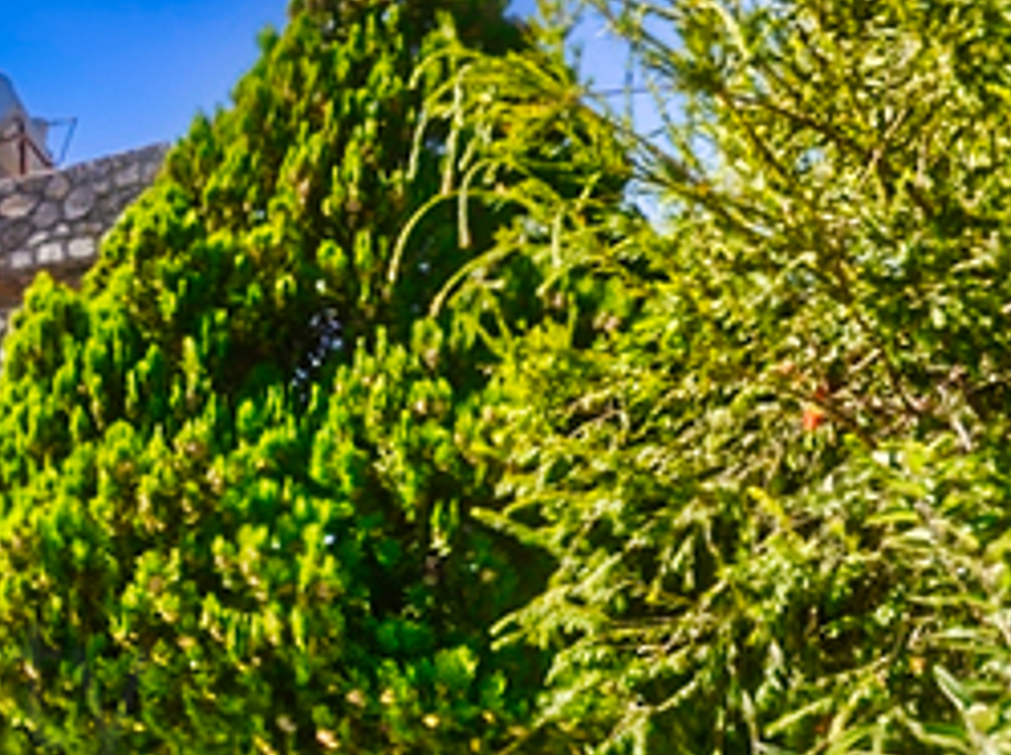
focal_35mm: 42
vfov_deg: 32.9
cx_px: -341
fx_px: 1225
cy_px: 649
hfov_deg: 32.3
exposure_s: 1/200
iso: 100
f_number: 9
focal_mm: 10
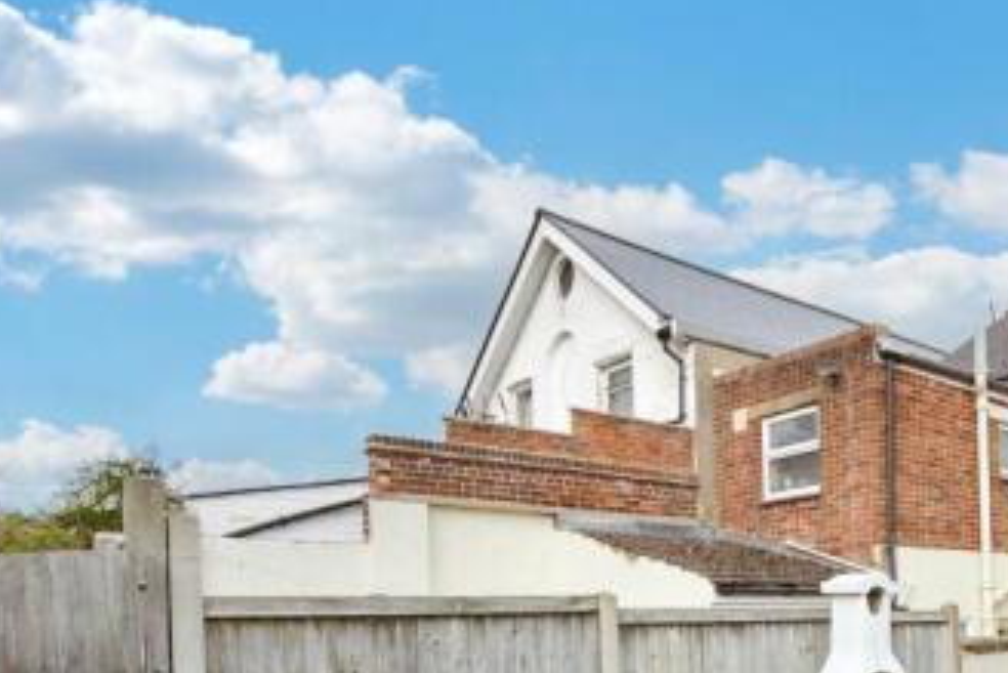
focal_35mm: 30
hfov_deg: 53.1
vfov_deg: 39.6
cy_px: 638
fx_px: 840
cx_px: 933
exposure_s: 1/1000
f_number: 9
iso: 1250
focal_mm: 10
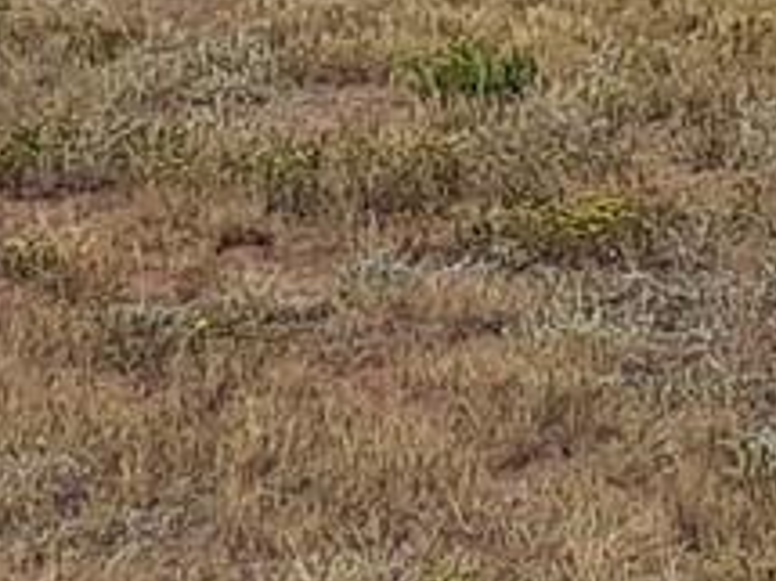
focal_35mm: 201
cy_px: -393
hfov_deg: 9.8
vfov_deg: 7.2
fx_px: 4503
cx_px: 274
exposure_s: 1/3322
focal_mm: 2.91
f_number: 1.9
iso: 40
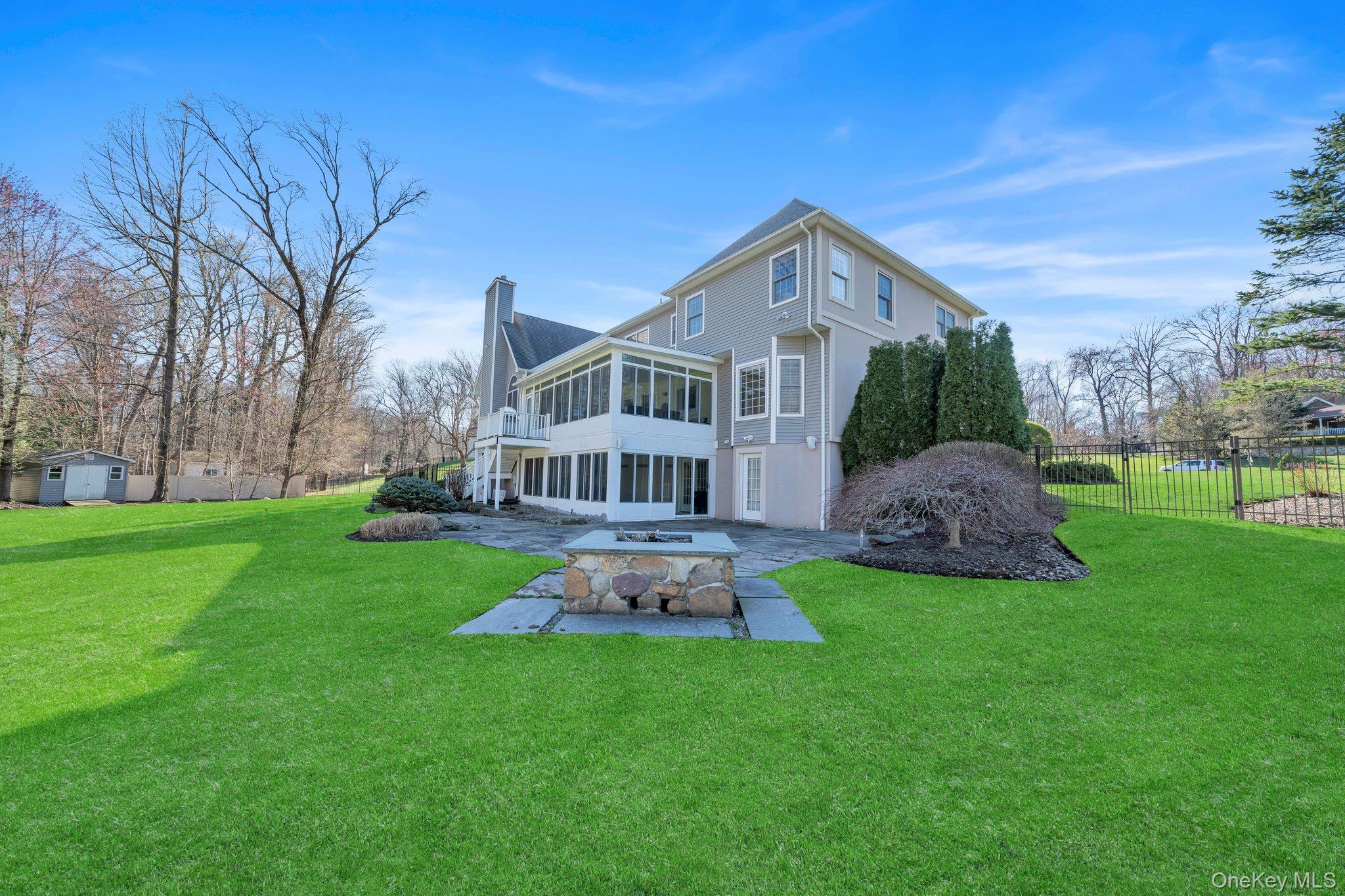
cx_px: 672
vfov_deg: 90.0
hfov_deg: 112.6
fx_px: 448
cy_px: 448
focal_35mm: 12
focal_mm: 12
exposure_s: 1/100
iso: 100
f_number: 6.3
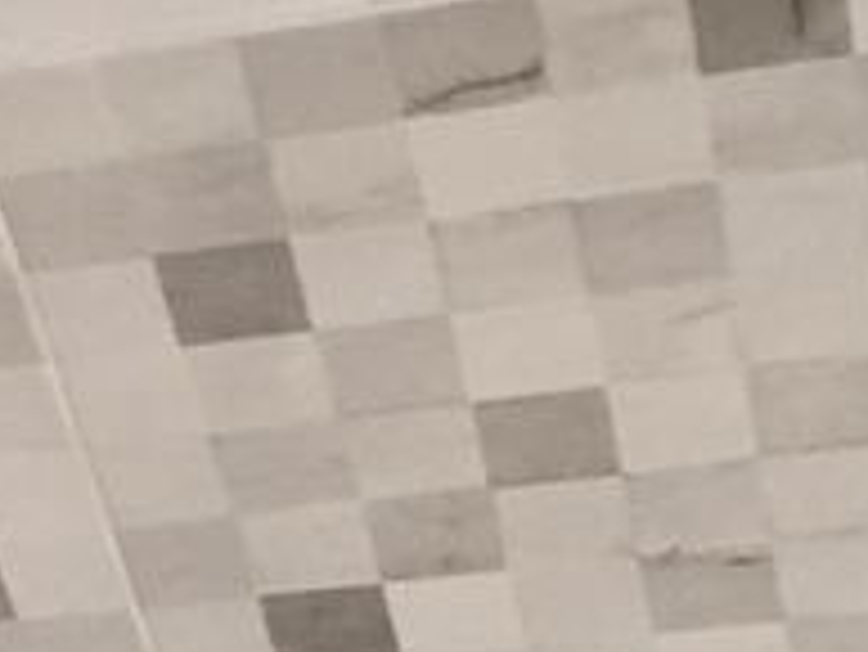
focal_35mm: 154
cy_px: 1255
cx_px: -90
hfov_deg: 12.6
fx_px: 3864
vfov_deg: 9.1
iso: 160
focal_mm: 4.15
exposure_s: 1/33
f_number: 2.2
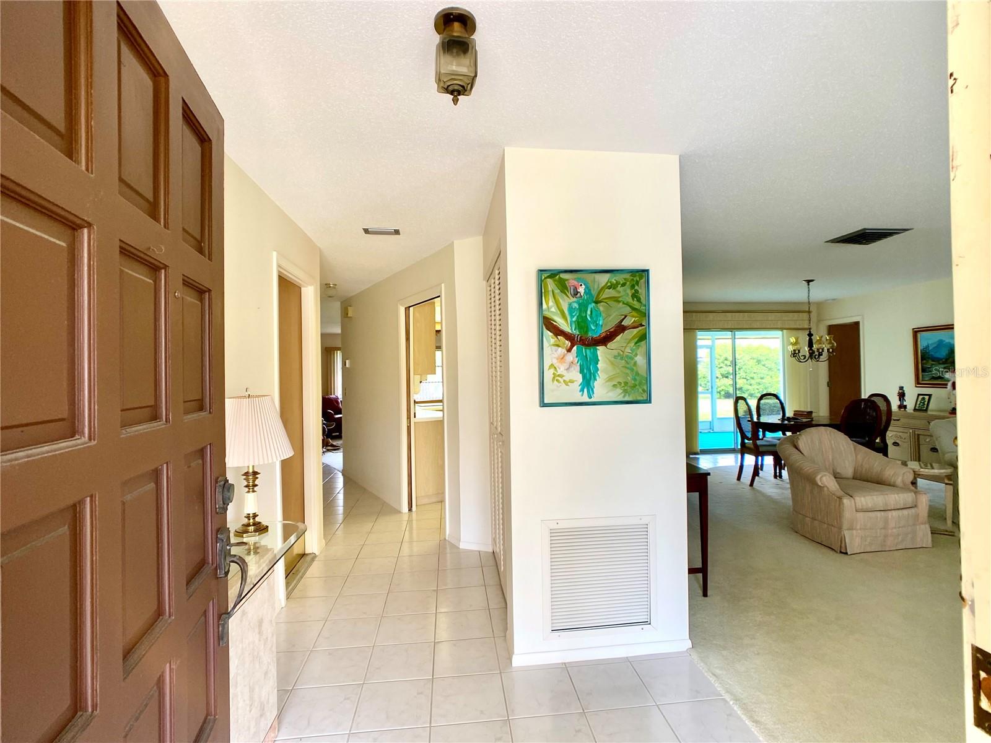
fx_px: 744
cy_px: 372
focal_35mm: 26
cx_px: 496
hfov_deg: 67.3
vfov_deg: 53.1
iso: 100
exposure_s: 1/120
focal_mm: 4.25
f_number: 1.8
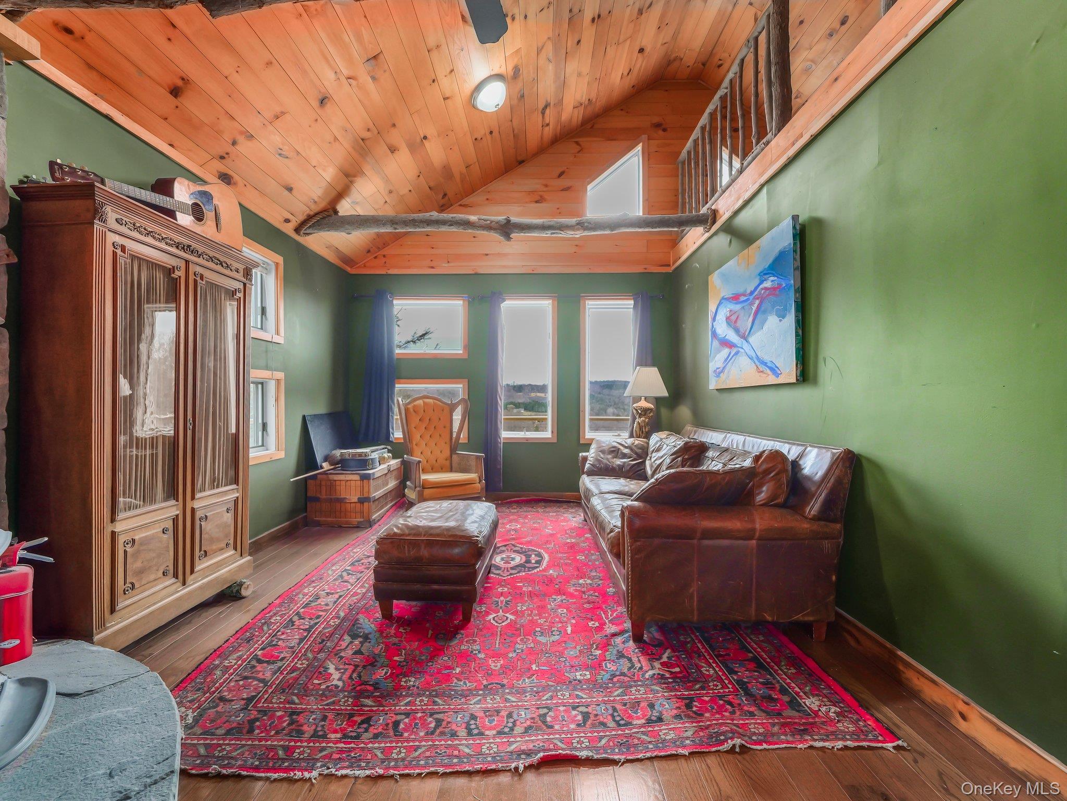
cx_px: 534
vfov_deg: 85.7
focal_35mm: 14
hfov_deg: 102.1
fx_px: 432
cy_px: 400
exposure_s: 1/13
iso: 800
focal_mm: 7
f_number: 3.2
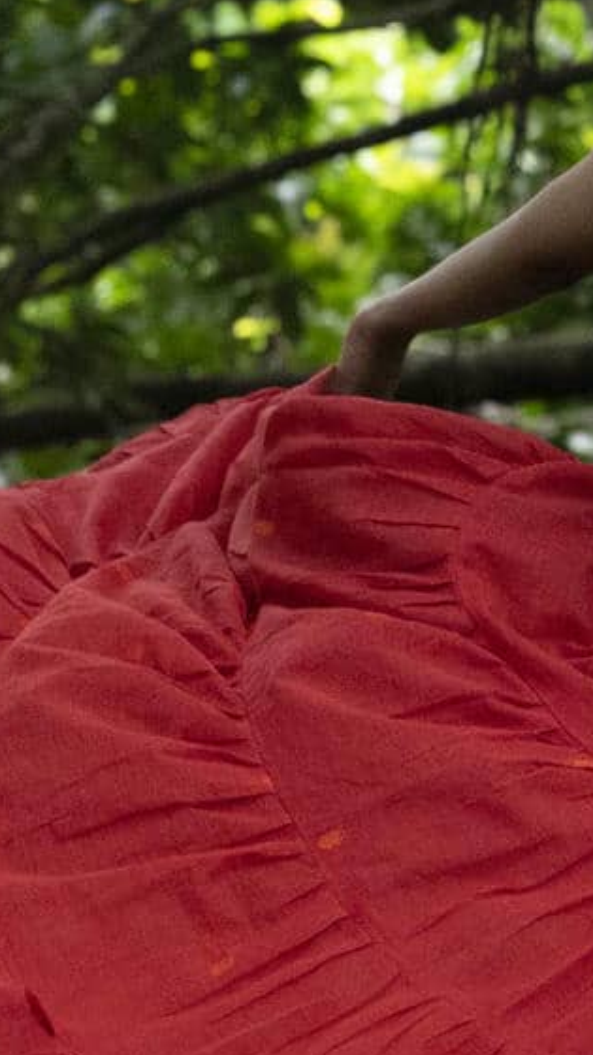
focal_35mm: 275
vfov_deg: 7.8
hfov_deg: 4.4
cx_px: 725
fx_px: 7687
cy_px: 784
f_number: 5
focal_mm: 70
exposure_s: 1/500
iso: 3200
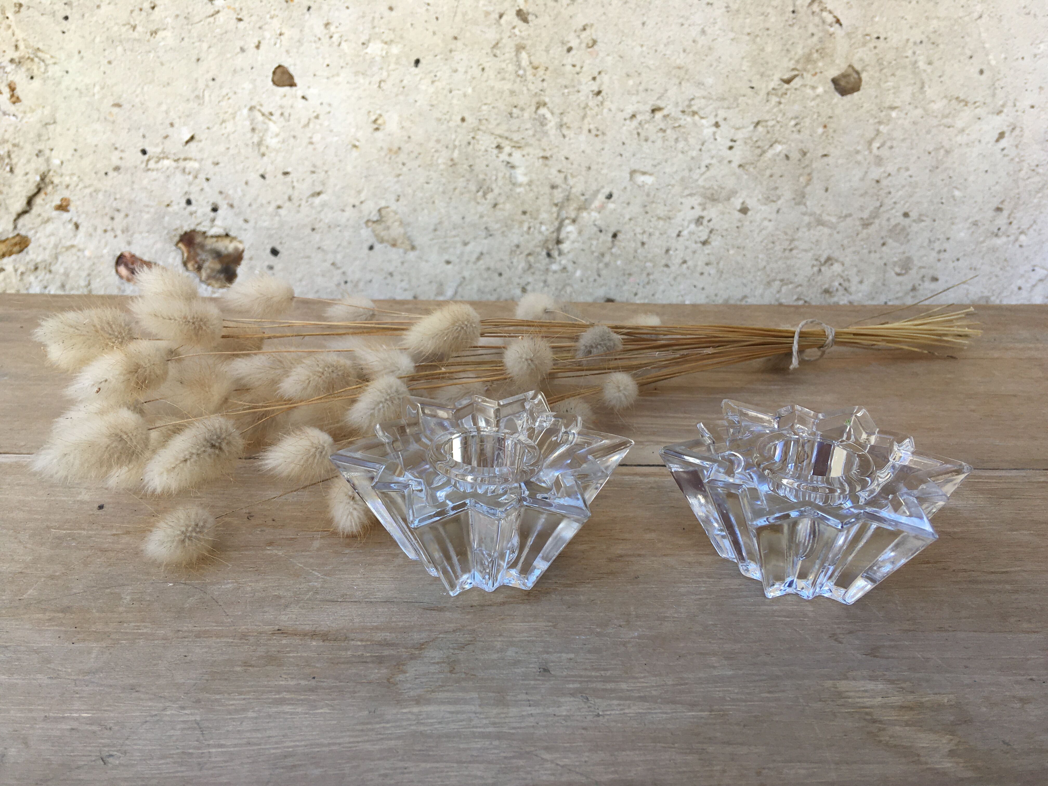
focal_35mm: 29
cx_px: 524
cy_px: 393
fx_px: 878
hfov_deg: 61.7
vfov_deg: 48.2
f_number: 2.2
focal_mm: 4.15
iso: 25
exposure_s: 1/313
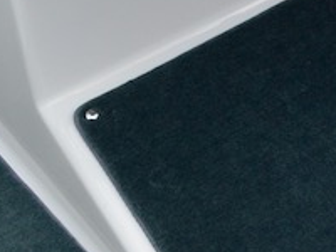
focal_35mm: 166
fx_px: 1611
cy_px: -277
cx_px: 702
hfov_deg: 10.7
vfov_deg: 8.4
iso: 200
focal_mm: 18
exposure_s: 1/200
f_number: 5
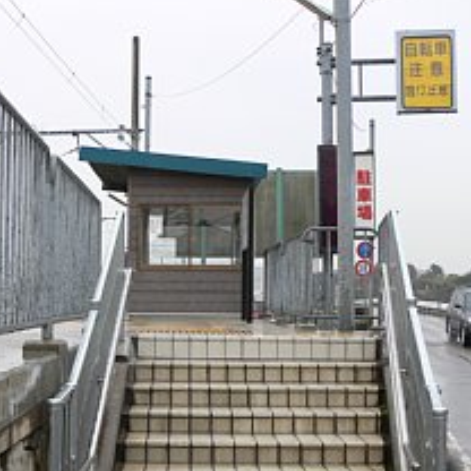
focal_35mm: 63
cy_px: 251
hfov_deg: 27.0
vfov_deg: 27.3
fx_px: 970
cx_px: 134
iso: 80
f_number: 2.8
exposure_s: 1/50
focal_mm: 7.8
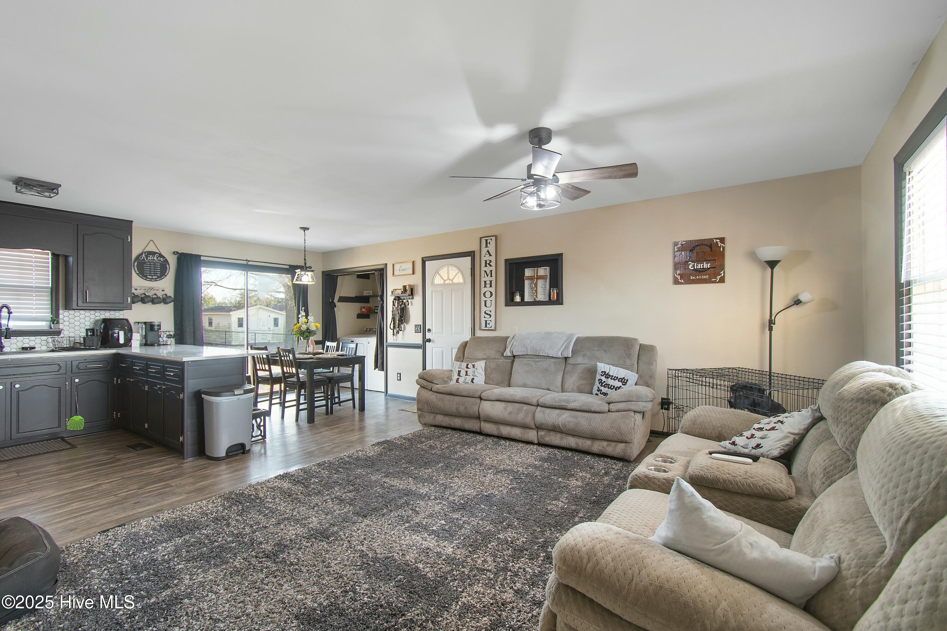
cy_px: 316
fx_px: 395
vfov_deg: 77.3
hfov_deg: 100.4
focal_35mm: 15
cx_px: 474
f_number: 4.5
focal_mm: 10
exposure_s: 1/5
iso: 100
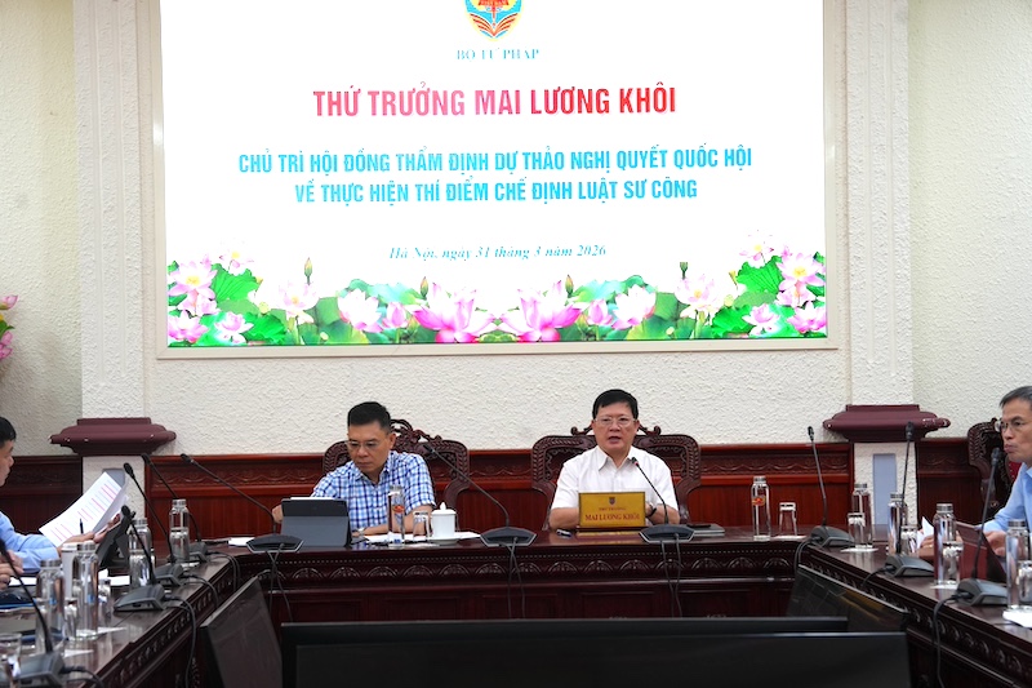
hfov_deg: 28.8
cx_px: 516
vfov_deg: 19.4
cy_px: 344
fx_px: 2006
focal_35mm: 70
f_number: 5.6
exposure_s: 1/125
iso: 1250
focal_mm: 70
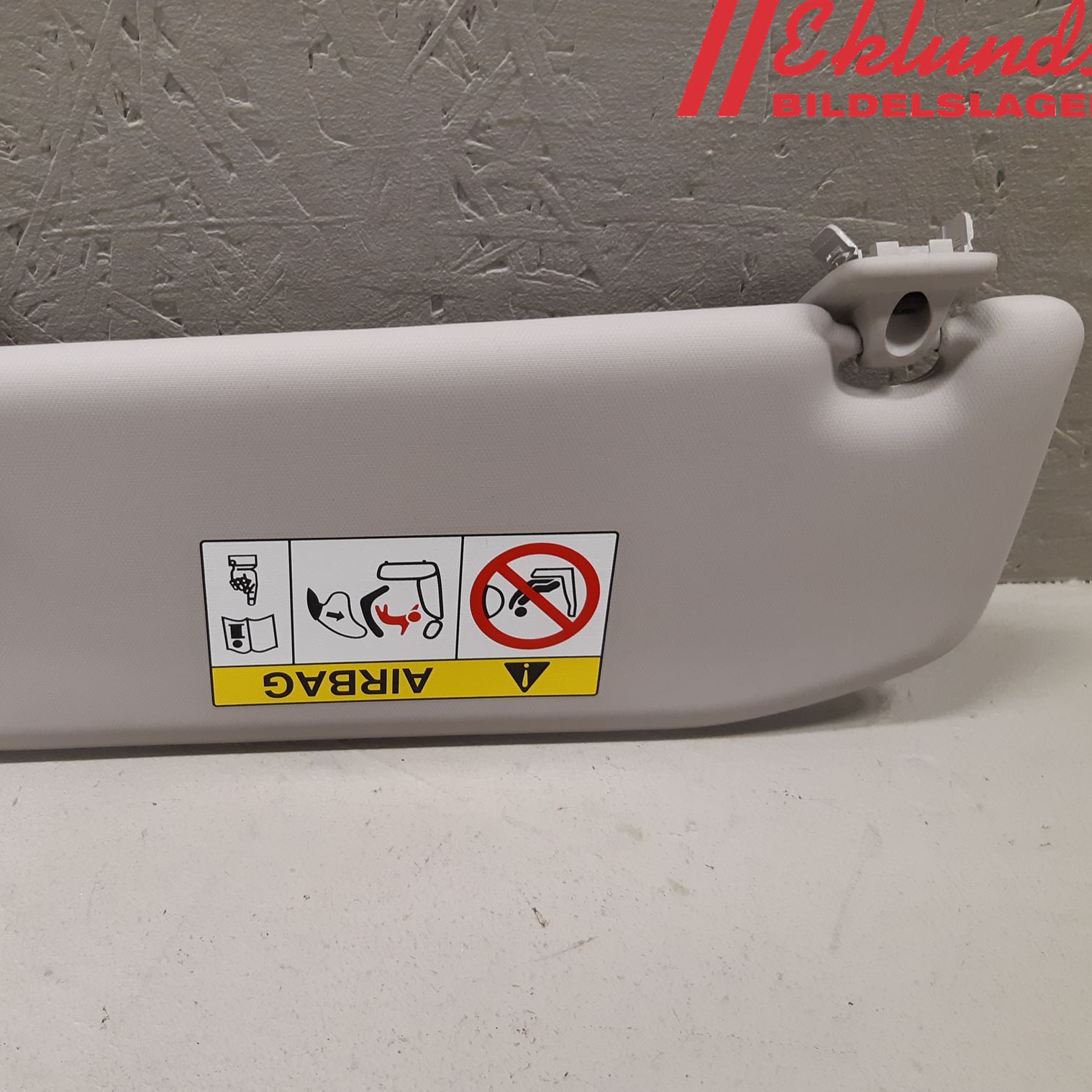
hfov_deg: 51.7
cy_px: 547
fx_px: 1106
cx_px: 381
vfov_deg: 52.5
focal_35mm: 31
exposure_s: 1/50
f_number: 1.7
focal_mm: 3.93
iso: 125
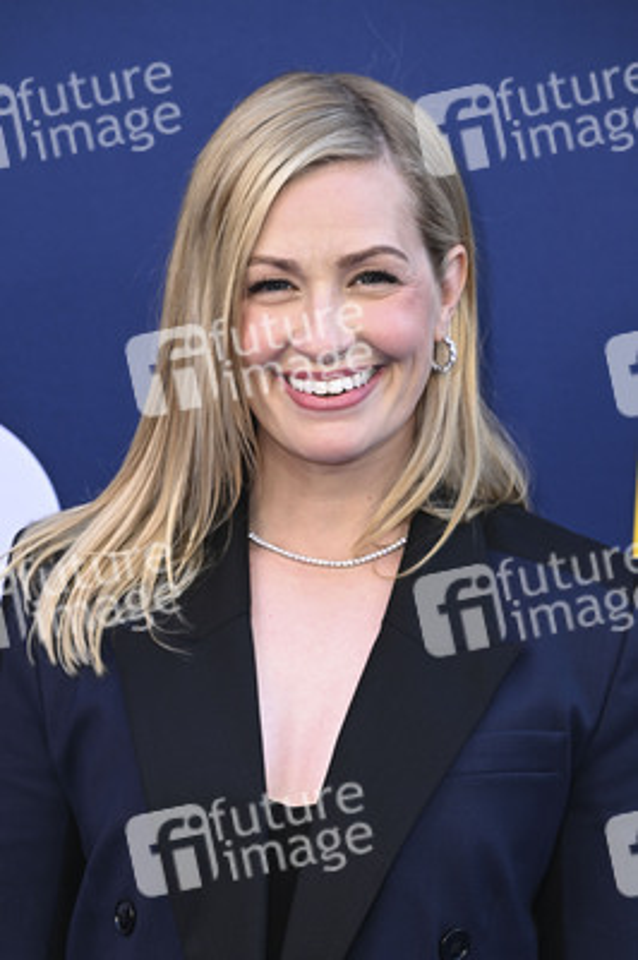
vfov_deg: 20.4
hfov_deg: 13.7
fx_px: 2663
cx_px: 319
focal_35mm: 100
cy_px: 480
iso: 640
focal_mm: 100
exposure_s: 1/200
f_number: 5.6
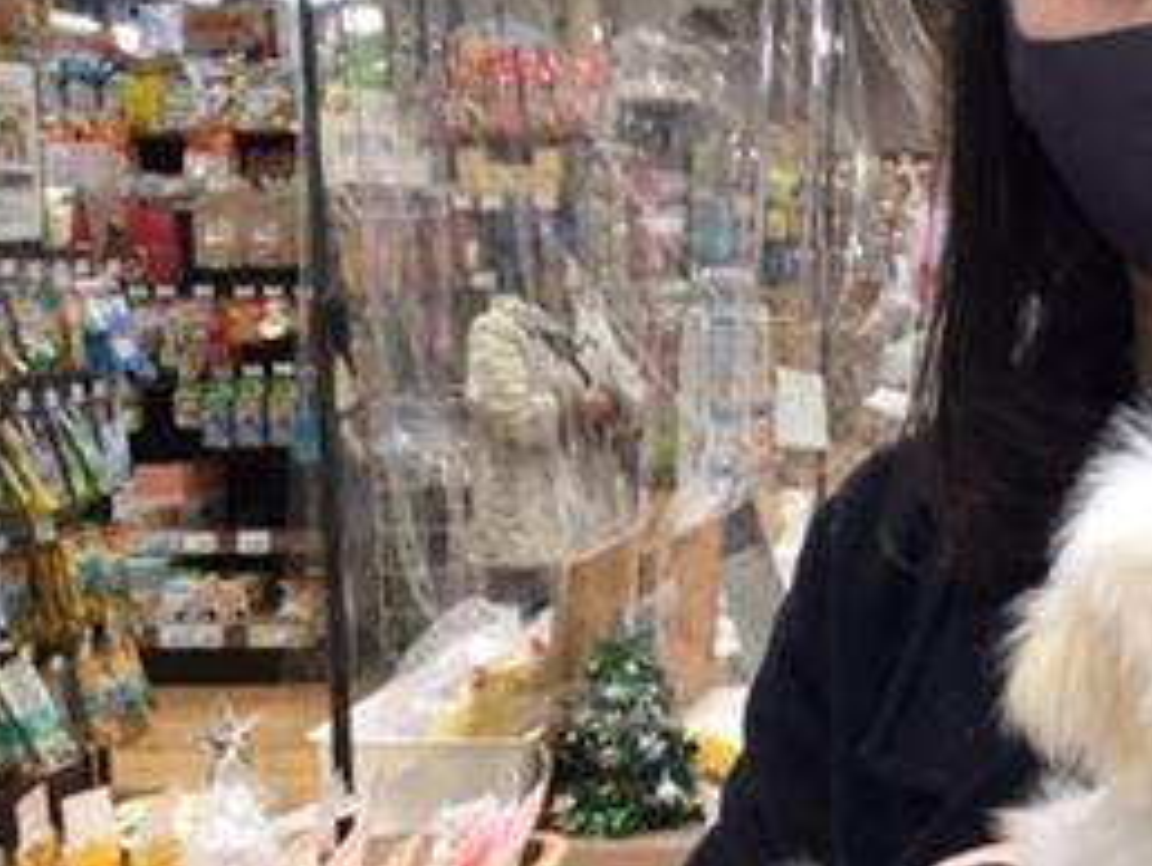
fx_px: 2398
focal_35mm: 72
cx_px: 1241
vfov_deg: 20.5
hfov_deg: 25.2
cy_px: 446
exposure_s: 1/30
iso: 50
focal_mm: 3.3
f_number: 2.4
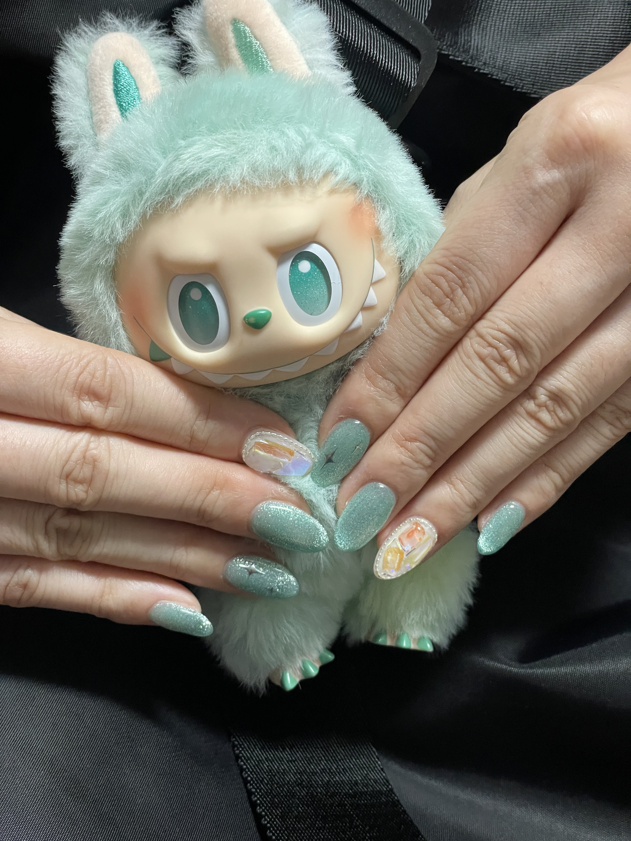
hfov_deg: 28.0
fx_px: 1264
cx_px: 316
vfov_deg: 36.8
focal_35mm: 52
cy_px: 420
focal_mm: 6
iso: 400
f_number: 2
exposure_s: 1/60
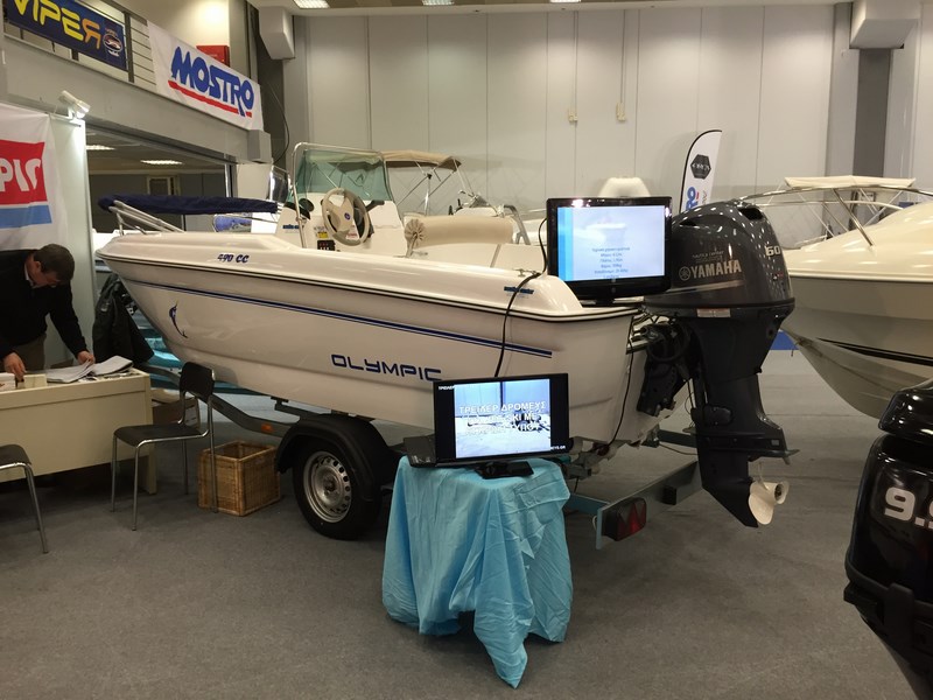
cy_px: 350
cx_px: 466
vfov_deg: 48.2
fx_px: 782
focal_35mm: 29
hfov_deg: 61.7
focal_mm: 4.15
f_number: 2.2
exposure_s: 1/30
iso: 80
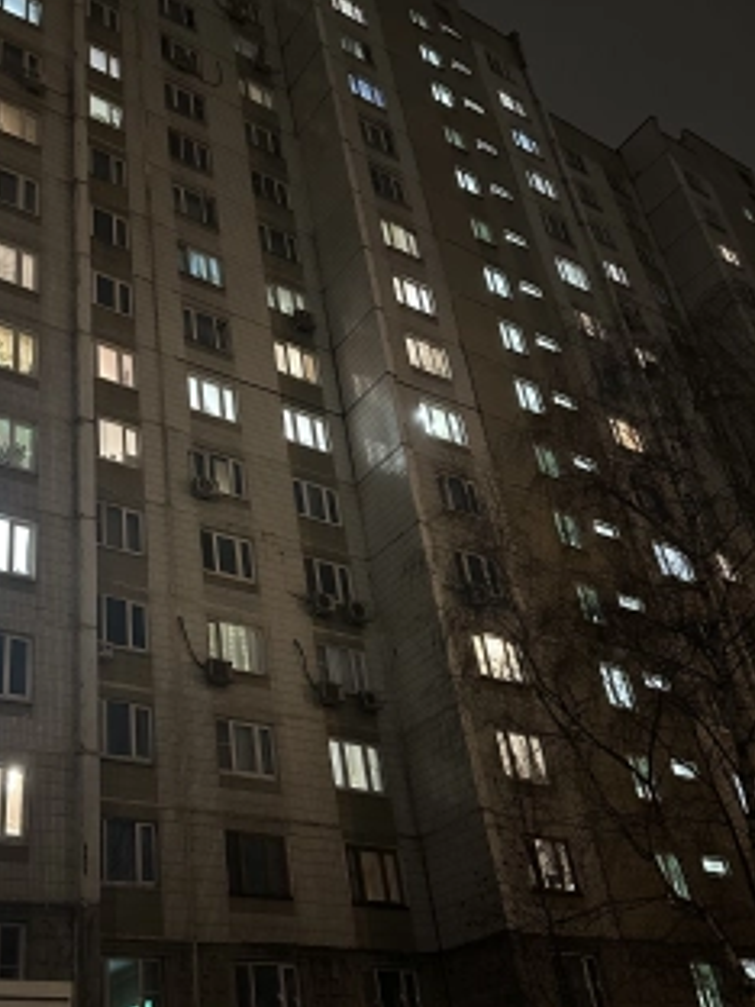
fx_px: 1047
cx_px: 240
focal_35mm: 36
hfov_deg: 39.1
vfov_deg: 51.2
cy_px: 568
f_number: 1.78
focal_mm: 6.86
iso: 2000
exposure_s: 1/25
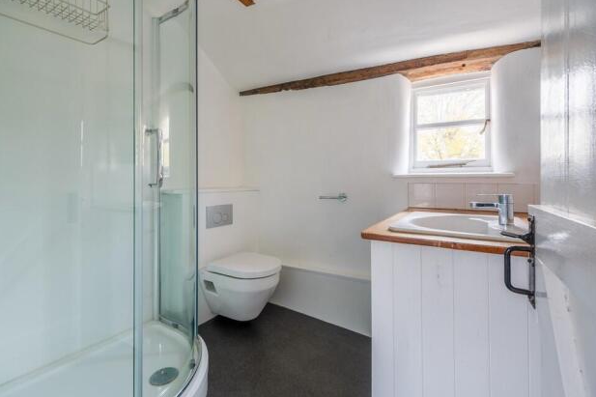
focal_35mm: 17
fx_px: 281
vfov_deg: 70.4
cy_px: 192
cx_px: 298
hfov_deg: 93.3
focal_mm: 10.4
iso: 160
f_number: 7.1
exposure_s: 1/13
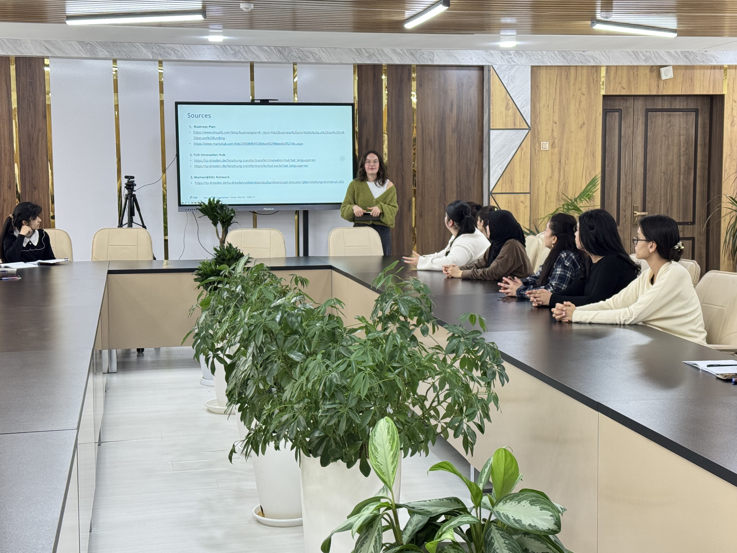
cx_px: 390
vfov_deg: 26.6
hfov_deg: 34.9
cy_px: 274
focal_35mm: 55
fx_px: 1171
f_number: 1.78
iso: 125
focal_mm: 6.76
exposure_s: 1/100
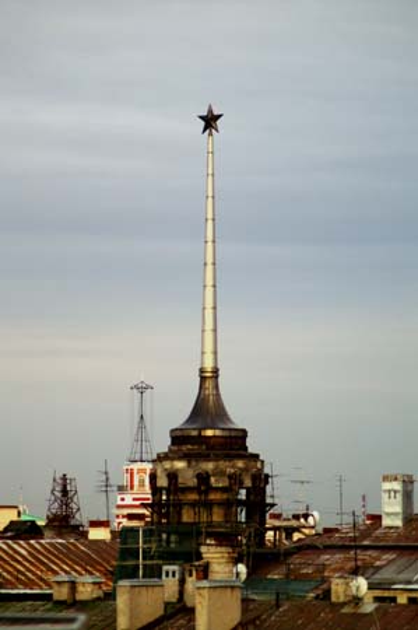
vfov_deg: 9.2
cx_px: 209
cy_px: 315
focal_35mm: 225
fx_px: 3928
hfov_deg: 6.1
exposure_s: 1/30
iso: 400
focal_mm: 150
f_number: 4.5
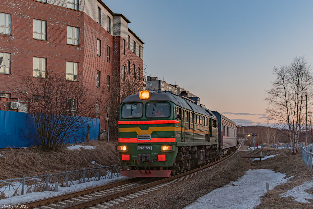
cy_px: 104
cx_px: 156
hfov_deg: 50.7
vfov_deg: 35.1
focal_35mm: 38
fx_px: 330
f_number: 5
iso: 400
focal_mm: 38
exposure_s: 1/160
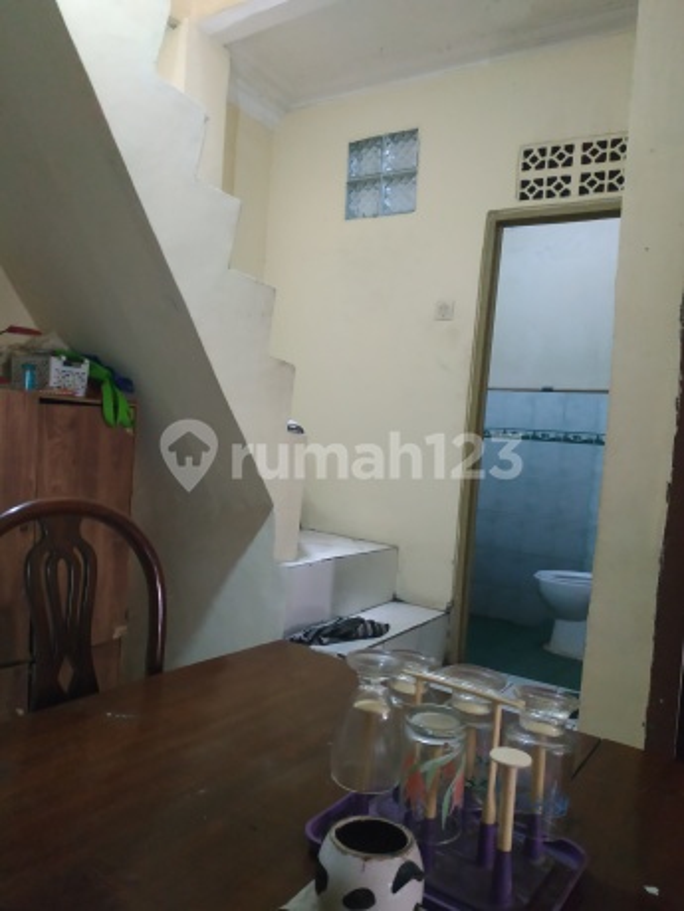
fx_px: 632
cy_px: 456
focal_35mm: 24
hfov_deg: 56.8
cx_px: 342
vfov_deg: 71.6
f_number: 1.9
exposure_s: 1/20
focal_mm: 3.94
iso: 1250
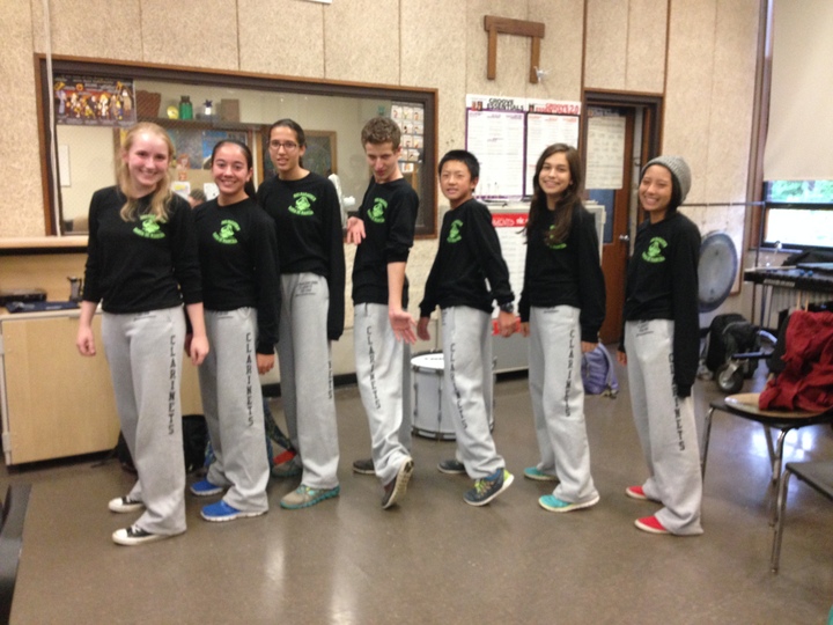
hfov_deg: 55.4
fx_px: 794
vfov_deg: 42.9
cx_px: 416
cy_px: 312
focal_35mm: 33
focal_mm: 4.12
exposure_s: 1/20
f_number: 2.4
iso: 250
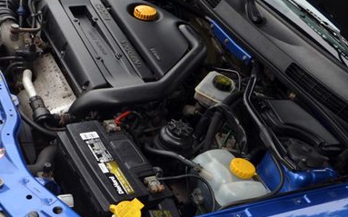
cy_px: 159
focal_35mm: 51
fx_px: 483
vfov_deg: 25.1
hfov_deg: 39.5
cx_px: 149
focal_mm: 20
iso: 200
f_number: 6.3
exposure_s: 1/160
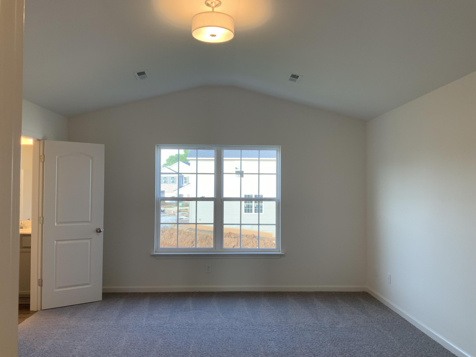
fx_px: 399
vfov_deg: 48.2
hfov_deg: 61.7
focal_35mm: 29
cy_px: 178
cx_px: 238
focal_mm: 3
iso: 32
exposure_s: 1/60
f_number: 1.8
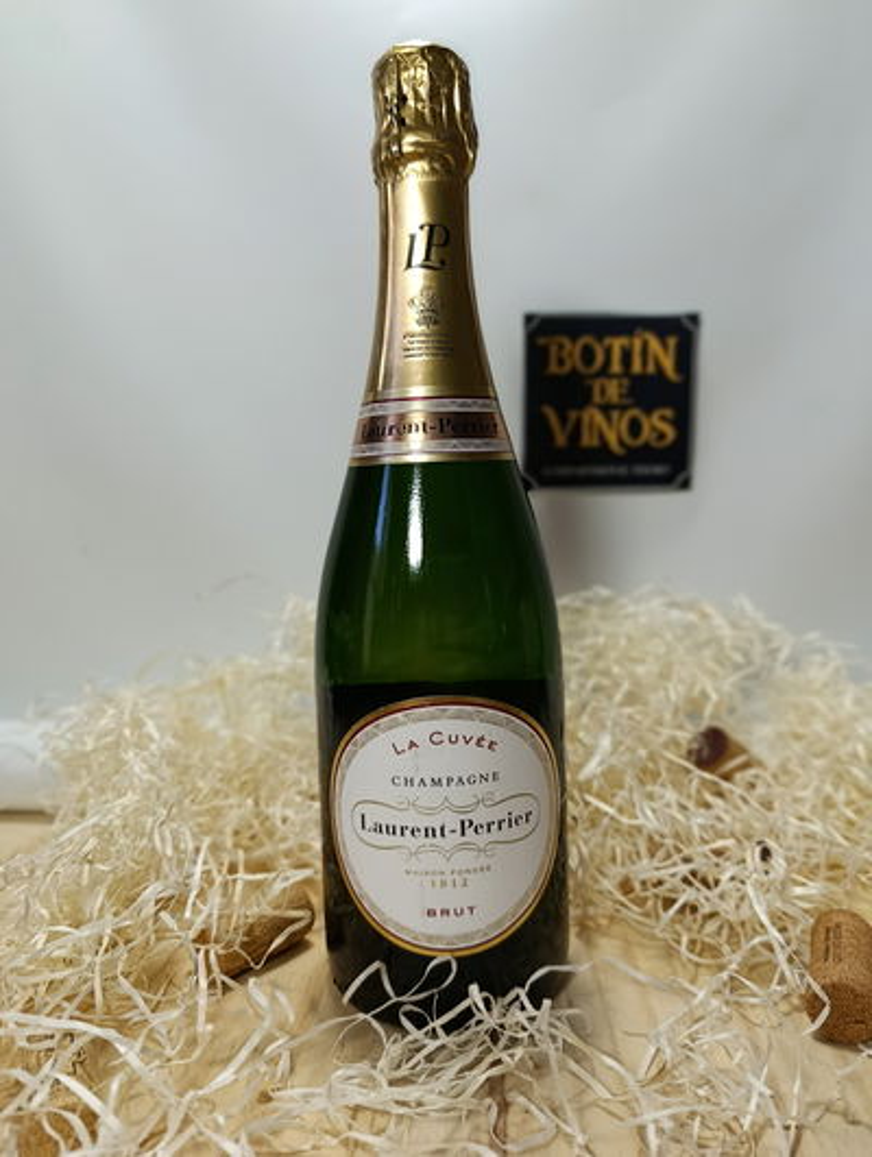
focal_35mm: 23
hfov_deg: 59.0
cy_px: 578
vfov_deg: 73.8
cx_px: 436
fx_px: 770
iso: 94
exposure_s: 1/100
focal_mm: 6.11
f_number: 1.65
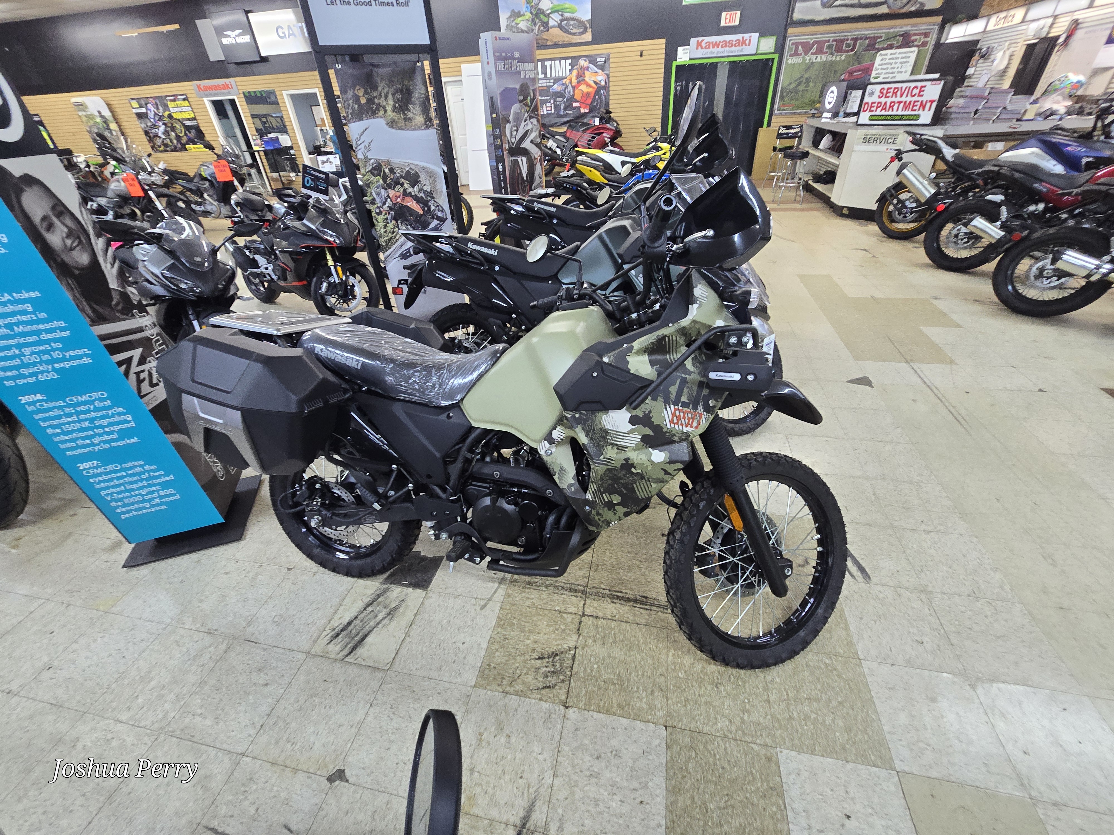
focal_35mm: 13
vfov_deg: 89.9
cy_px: 418
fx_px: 418
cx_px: 557
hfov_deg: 106.2
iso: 320
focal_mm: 2.2
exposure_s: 1/60
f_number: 2.2
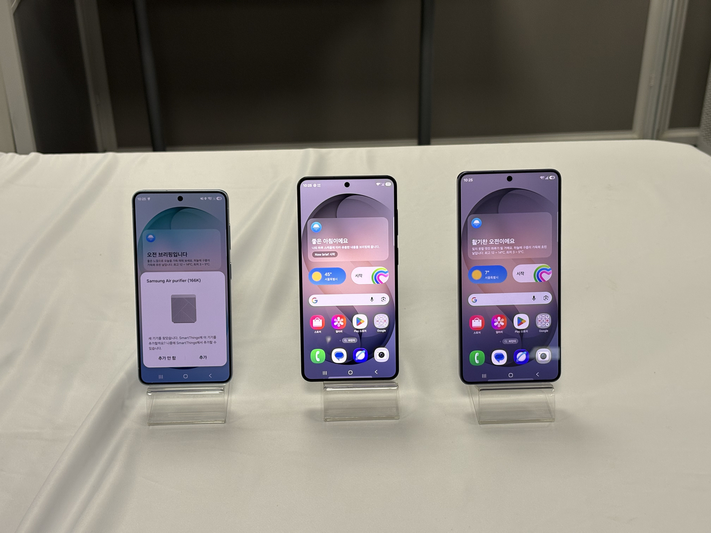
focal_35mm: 52
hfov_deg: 36.8
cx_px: 356
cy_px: 266
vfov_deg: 28.0
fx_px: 1068
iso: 50
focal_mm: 5.96
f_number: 1.6
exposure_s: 1/120
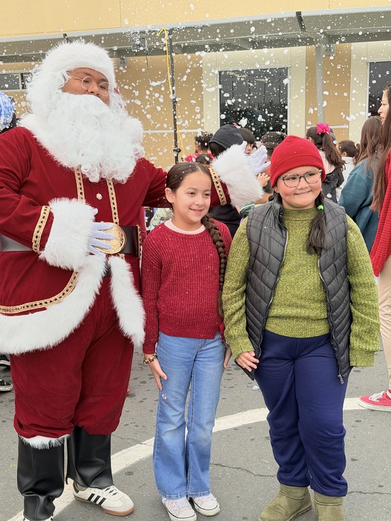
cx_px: 196
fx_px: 723
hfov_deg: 30.3
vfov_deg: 39.7
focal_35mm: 48
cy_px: 260
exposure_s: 1/1307
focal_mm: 6.76
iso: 64
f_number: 1.78
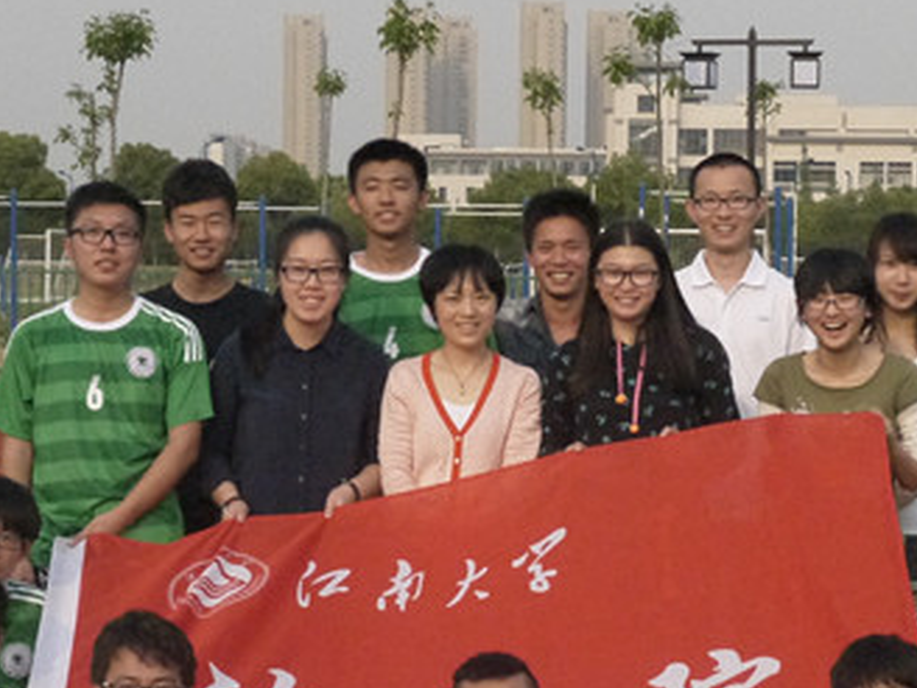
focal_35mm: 122
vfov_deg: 12.1
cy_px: 489
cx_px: 523
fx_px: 3232
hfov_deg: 16.1
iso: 1600
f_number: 11
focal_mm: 25
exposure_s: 1/1600
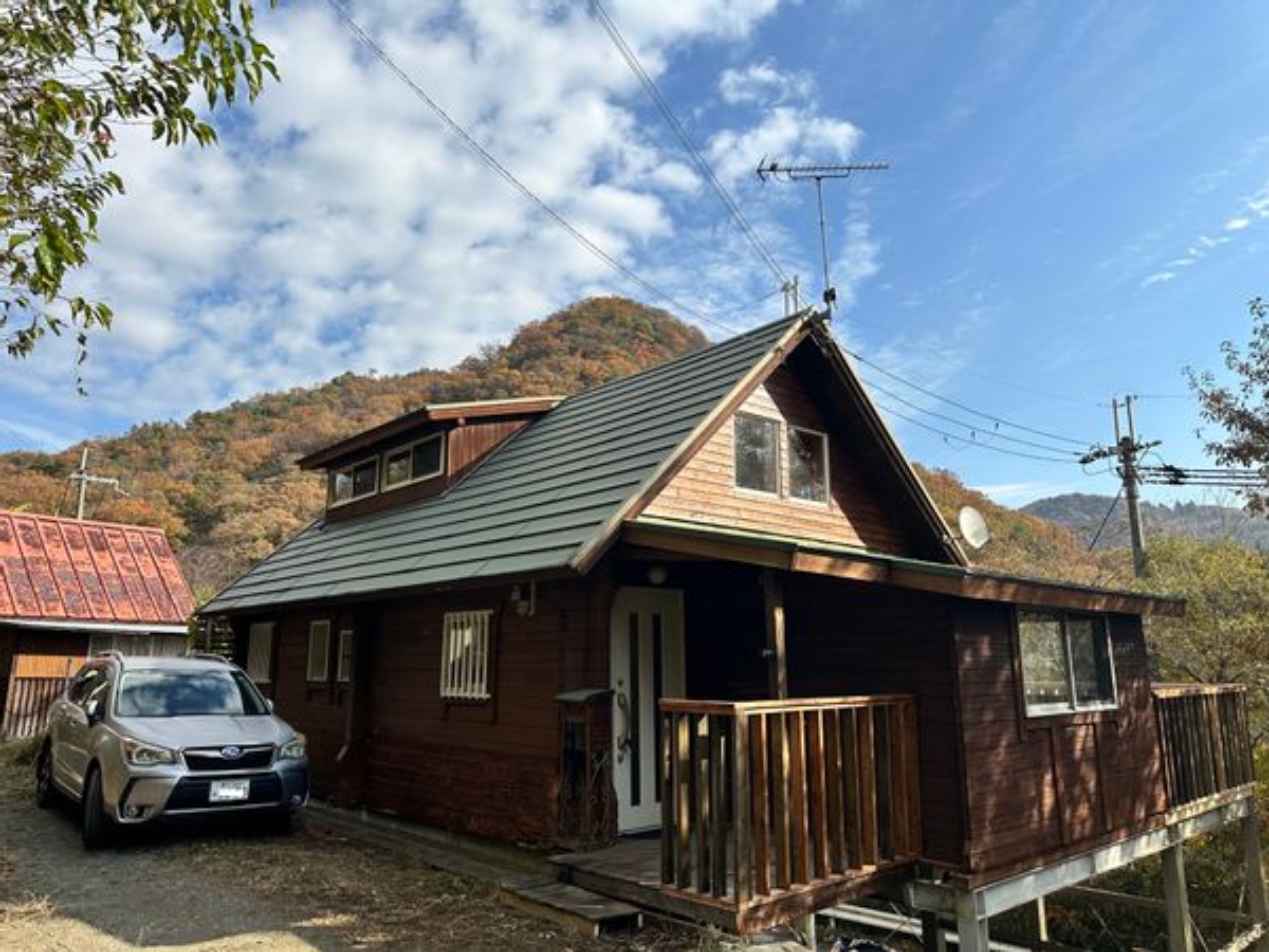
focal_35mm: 24
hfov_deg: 71.6
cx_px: 634
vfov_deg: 56.8
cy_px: 476
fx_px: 880
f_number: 1.78
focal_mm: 6.86
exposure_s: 1/4184
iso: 80
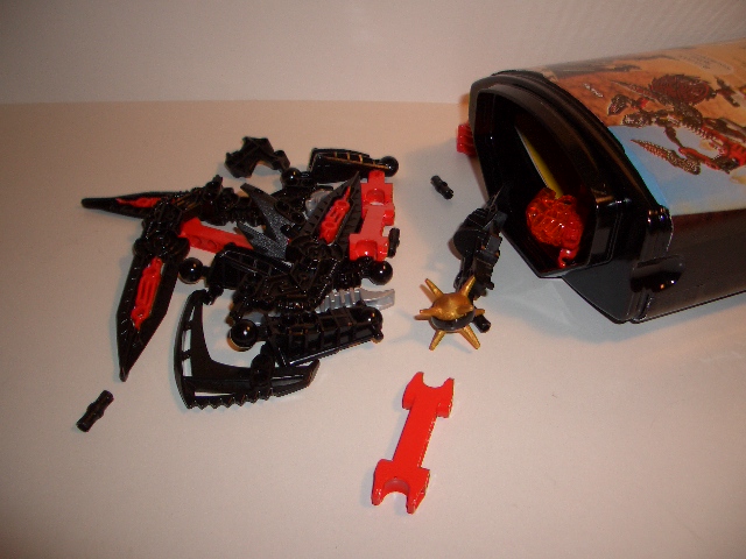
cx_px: 373
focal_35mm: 35
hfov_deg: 52.6
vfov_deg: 40.7
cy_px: 280
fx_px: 754
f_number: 2.6
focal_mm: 5.8
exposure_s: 1/60
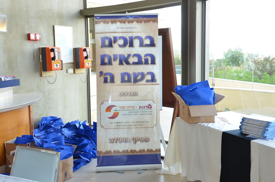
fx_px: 343
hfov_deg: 43.7
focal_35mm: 45
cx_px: 138
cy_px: 91
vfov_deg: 29.7
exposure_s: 1/125
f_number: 7.1
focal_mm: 30
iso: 1000
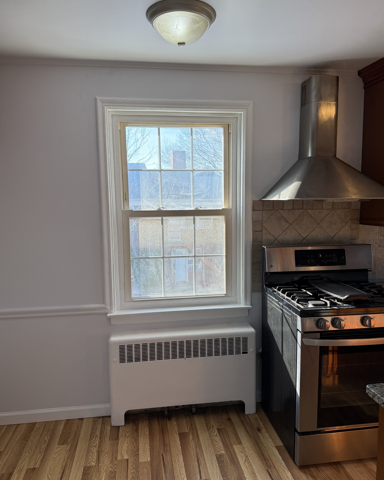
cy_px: 243
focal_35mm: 26
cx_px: 190
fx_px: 369
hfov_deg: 54.9
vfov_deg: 66.0
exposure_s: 1/419
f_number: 1.78
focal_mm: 6.76
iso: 100
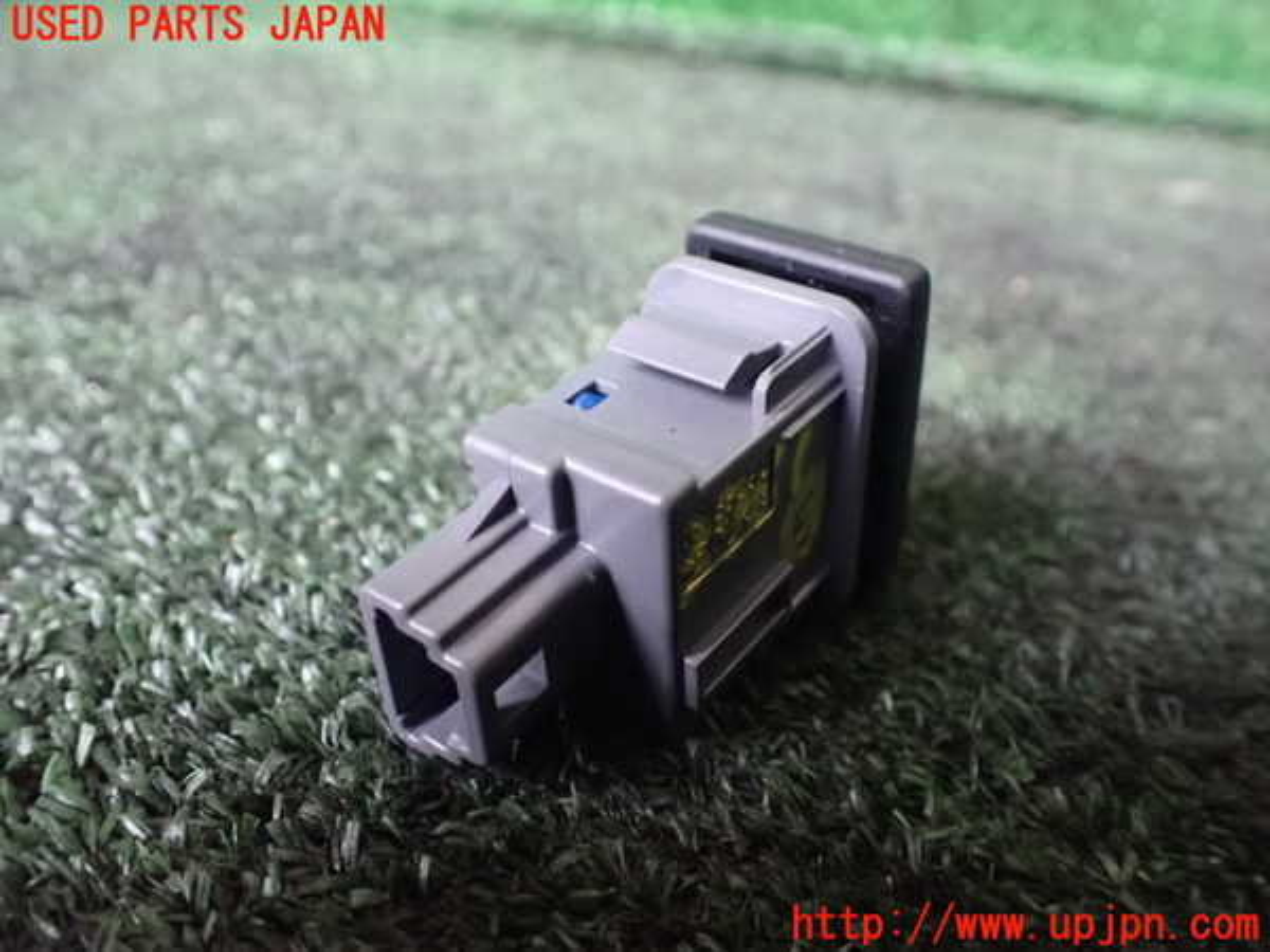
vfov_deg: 46.8
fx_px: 1101
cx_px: 635
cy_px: 476
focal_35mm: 30
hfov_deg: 60.0
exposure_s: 1/15
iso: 1600
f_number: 2.3
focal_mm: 5.4
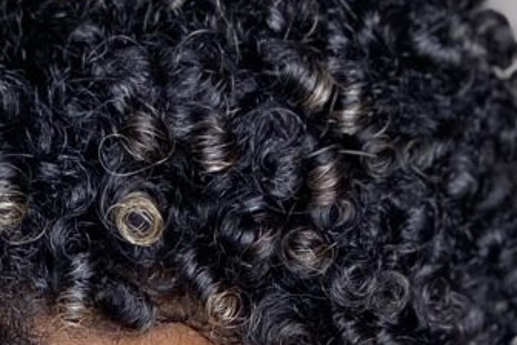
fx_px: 1422
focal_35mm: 99
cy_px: 655
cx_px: 72
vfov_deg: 12.4
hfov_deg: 20.3
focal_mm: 2.71
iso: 80
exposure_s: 1/120
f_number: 2.2
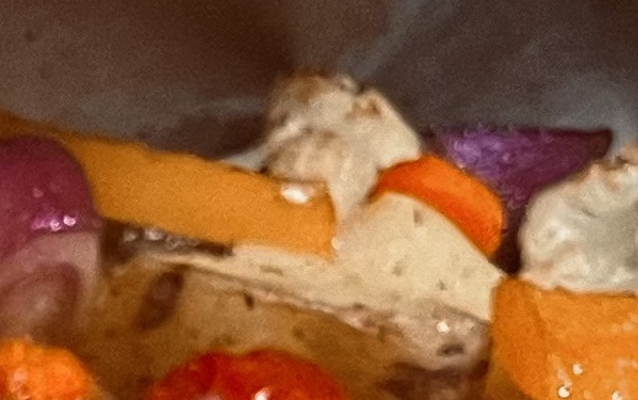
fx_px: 3723
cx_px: -922
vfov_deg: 5.4
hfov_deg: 8.8
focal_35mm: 214
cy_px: 1594
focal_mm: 5.1
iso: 320
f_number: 1.6
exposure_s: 1/60
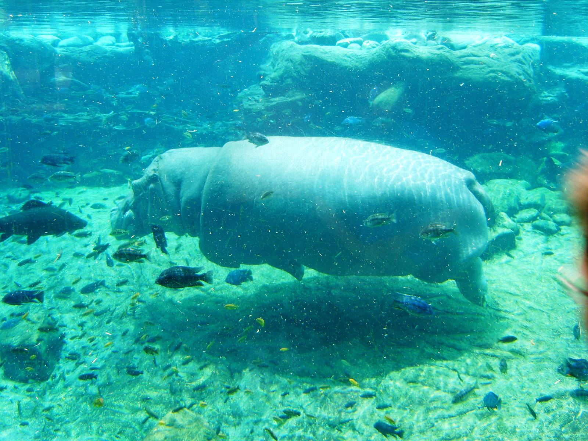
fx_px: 595
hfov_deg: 52.6
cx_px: 294
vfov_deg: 40.7
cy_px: 220
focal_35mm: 35
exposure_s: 1/90
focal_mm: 7.4
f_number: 2.8
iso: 50
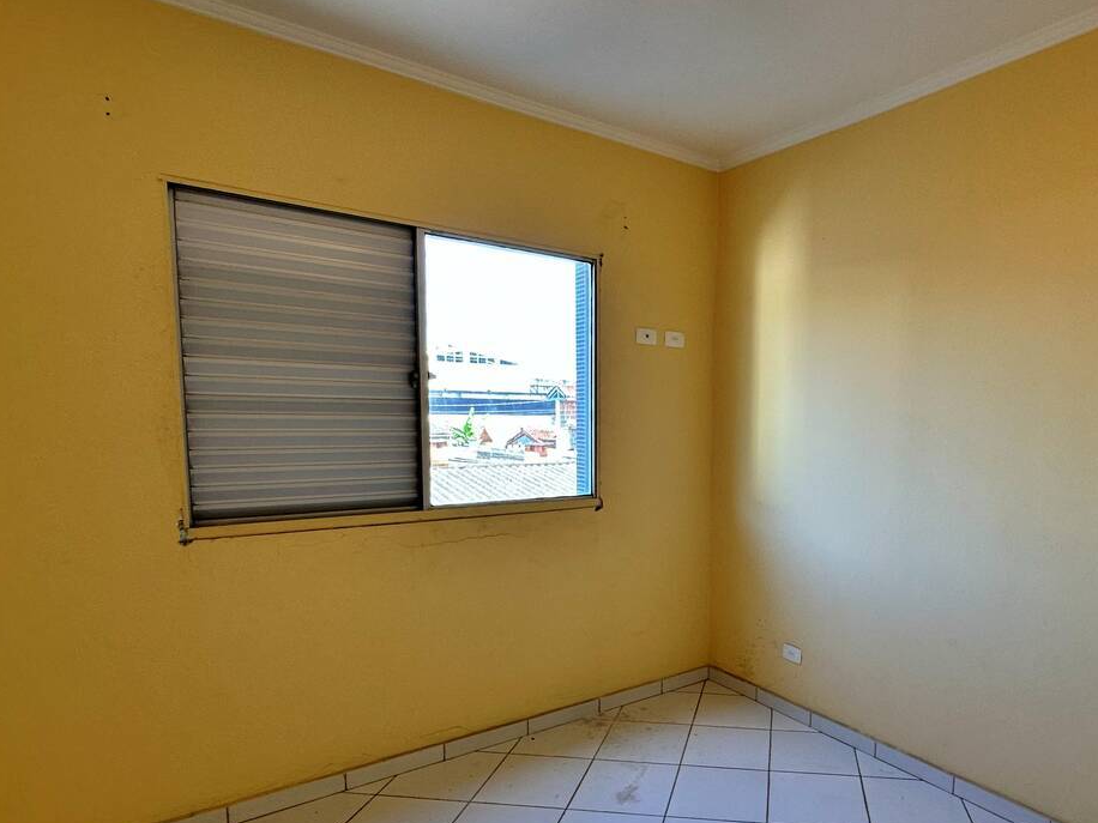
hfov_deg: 74.4
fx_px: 698
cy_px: 490
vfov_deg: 60.6
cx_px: 717
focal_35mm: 22
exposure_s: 1/120
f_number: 2.2
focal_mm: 2.22
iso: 80
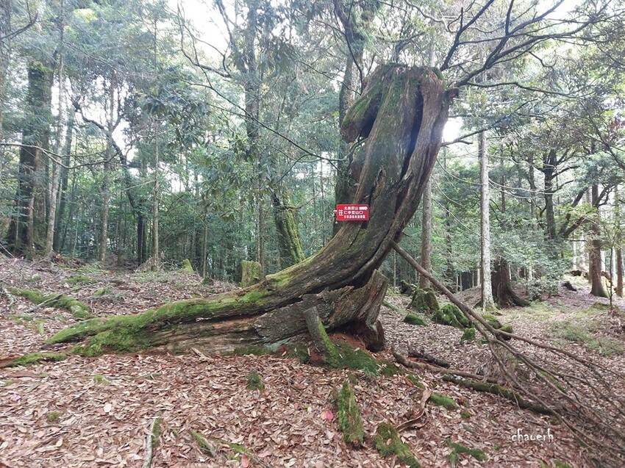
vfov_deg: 56.8
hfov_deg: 71.6
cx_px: 312
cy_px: 234
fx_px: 433
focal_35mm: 24
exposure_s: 1/60
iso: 160
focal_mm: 5.23
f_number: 1.8
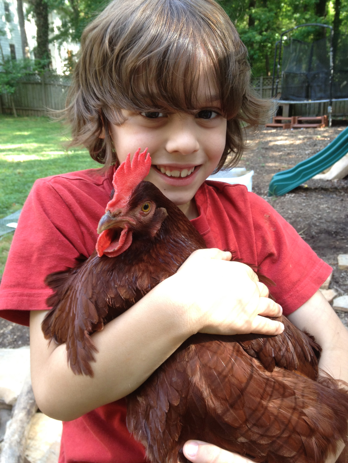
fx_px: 469
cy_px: 232
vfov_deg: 52.6
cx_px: 174
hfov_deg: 40.7
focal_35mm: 35
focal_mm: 4.28
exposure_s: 1/60
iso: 80
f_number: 2.4
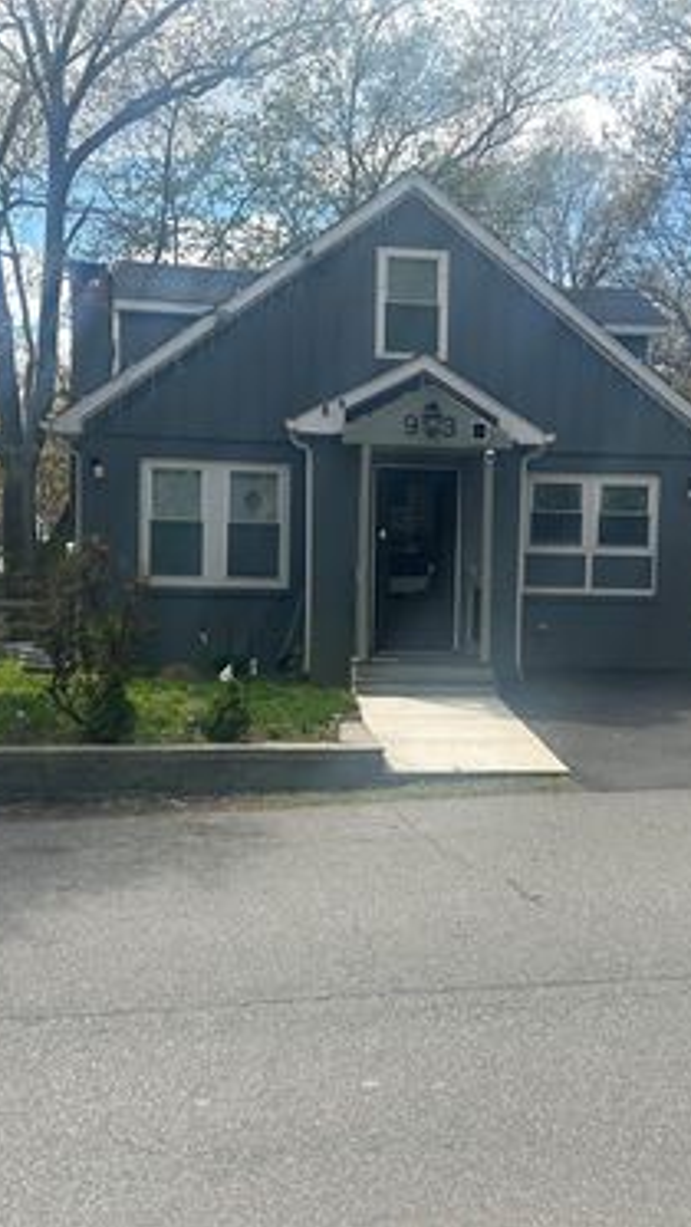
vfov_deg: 52.8
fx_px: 1237
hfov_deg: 31.0
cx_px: 457
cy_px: 614
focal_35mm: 38
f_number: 1.5
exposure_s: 1/2762
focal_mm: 5.7
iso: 50
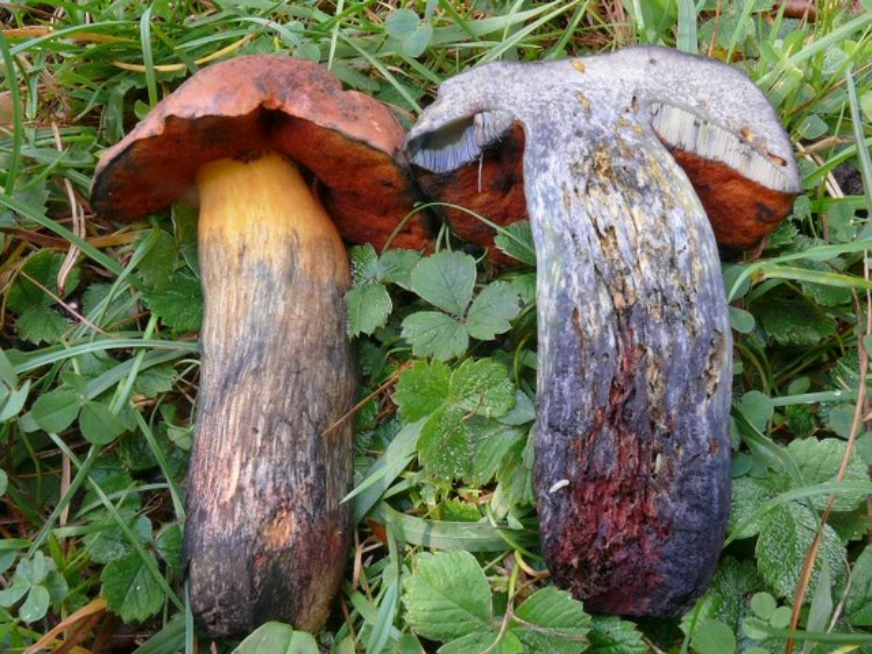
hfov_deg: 52.6
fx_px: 882
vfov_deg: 40.7
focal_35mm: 35
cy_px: 327
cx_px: 436
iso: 100
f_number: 11
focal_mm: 7.4
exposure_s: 1/4
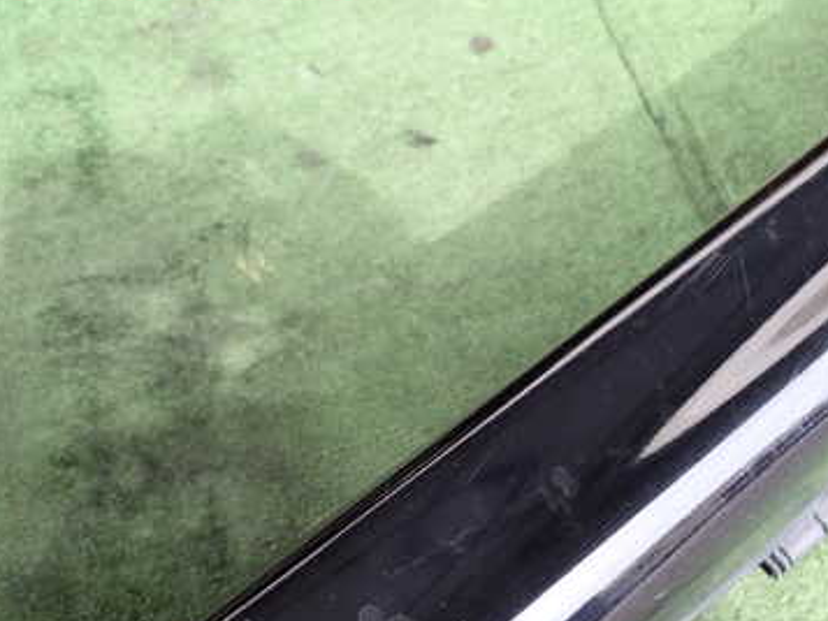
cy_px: 466
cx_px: 608
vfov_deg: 33.7
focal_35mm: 42
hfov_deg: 43.5
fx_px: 1005
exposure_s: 1/200
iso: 100
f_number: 2
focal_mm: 4.5
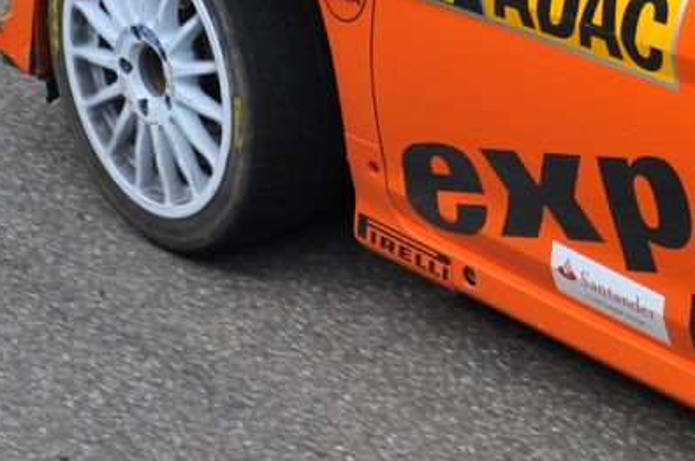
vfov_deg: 3.9
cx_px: 890
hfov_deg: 5.8
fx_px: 6784
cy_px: -39
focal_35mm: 352
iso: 200
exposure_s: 1/640
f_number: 6.3
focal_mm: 58
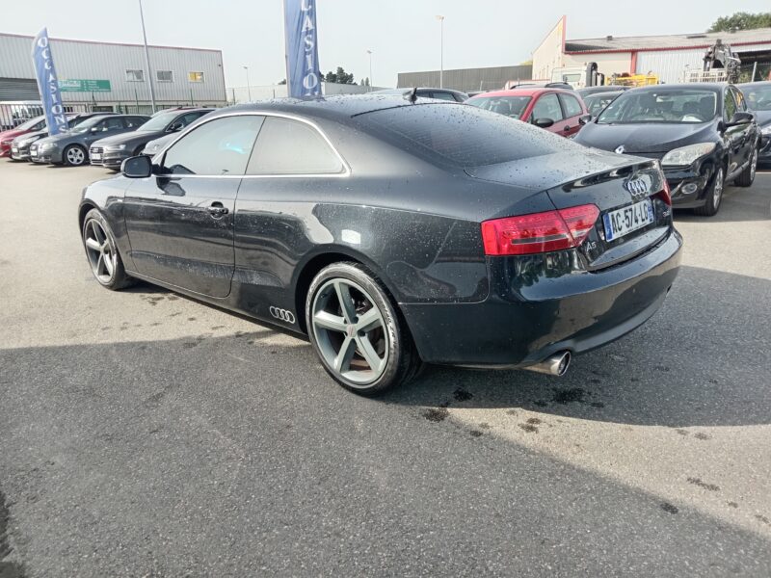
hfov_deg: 69.4
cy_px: 289
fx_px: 557
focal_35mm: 25
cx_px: 386
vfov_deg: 54.9
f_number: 1.8
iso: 103
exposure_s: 1/155
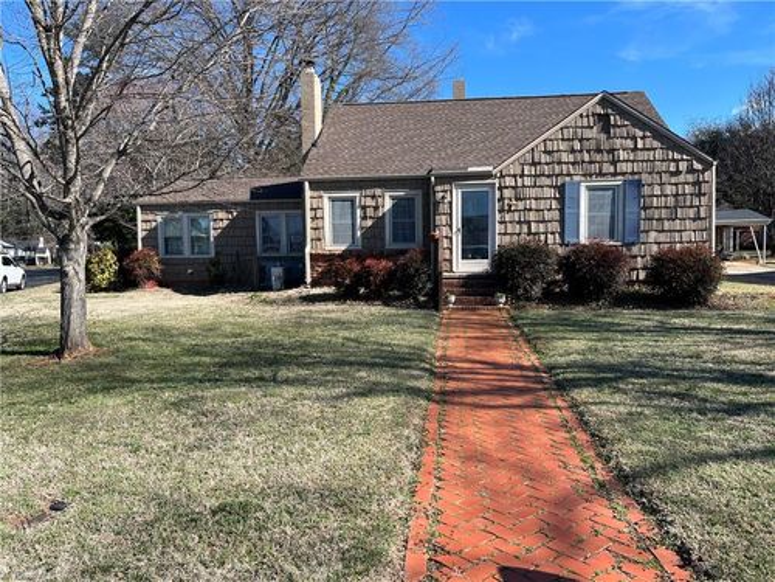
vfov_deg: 53.1
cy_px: 291
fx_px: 582
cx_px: 388
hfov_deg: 67.3
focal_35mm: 26
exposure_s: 1/1721
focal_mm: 5.1
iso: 50
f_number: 1.6
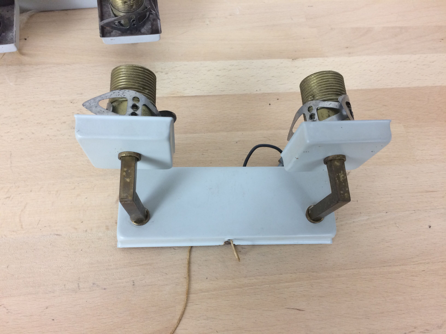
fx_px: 374
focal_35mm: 29
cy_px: 167
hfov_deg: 61.7
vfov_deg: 48.2
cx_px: 223
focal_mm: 4.15
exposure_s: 1/33
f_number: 2.2
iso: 64
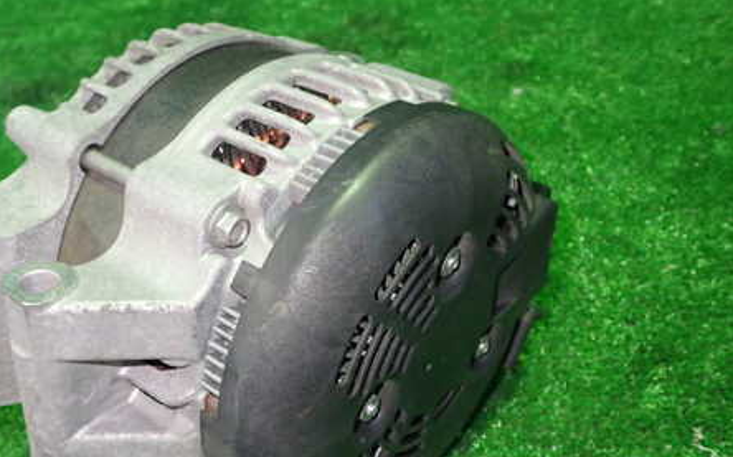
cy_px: 276
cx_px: 243
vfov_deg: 29.7
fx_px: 859
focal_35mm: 43
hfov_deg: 45.5
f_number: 2.3
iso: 640
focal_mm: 5.4
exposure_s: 1/30
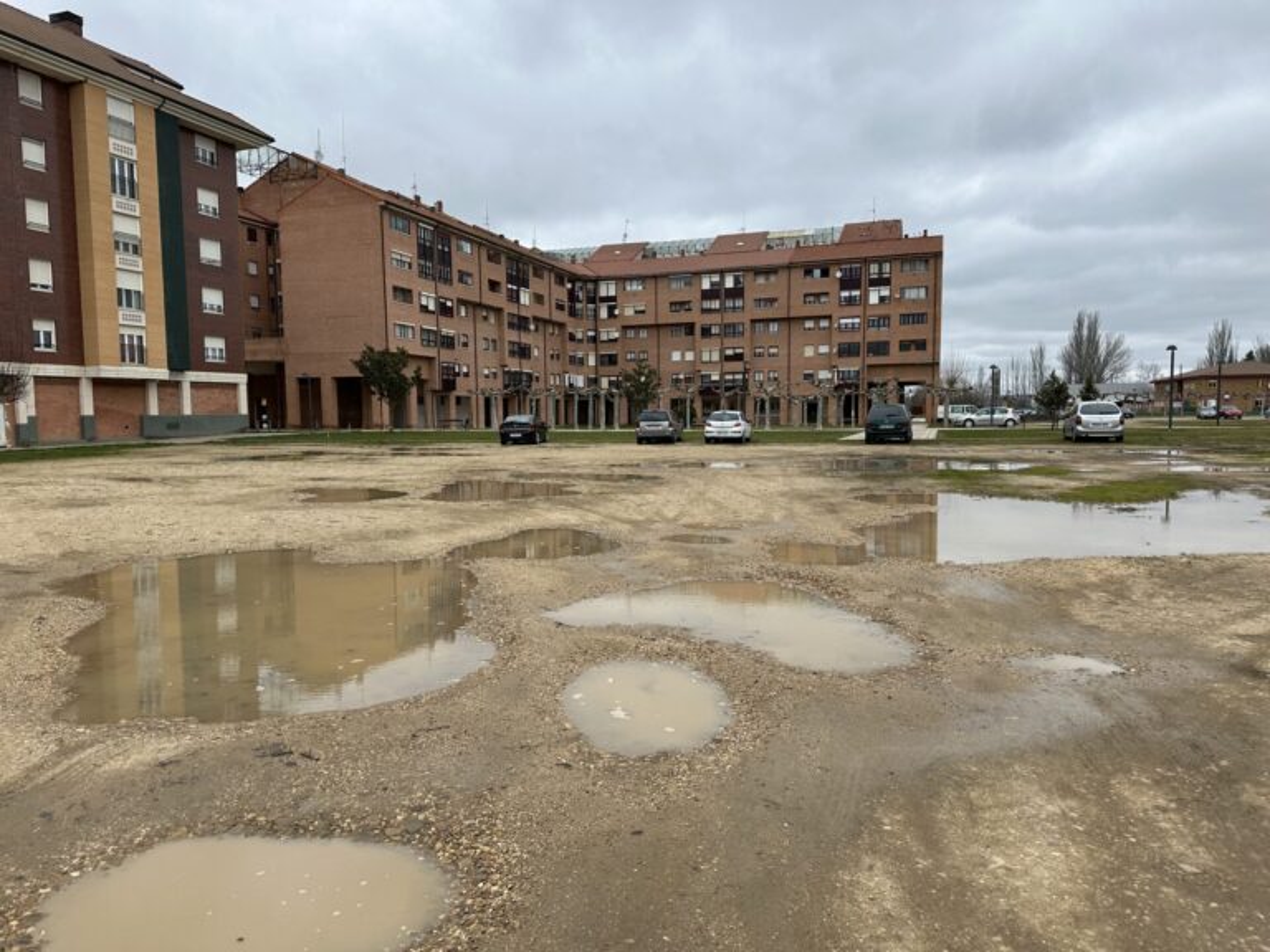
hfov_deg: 71.6
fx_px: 881
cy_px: 476
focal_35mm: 24
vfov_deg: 56.8
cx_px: 635
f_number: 1.78
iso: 80
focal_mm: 6.86
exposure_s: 1/1692
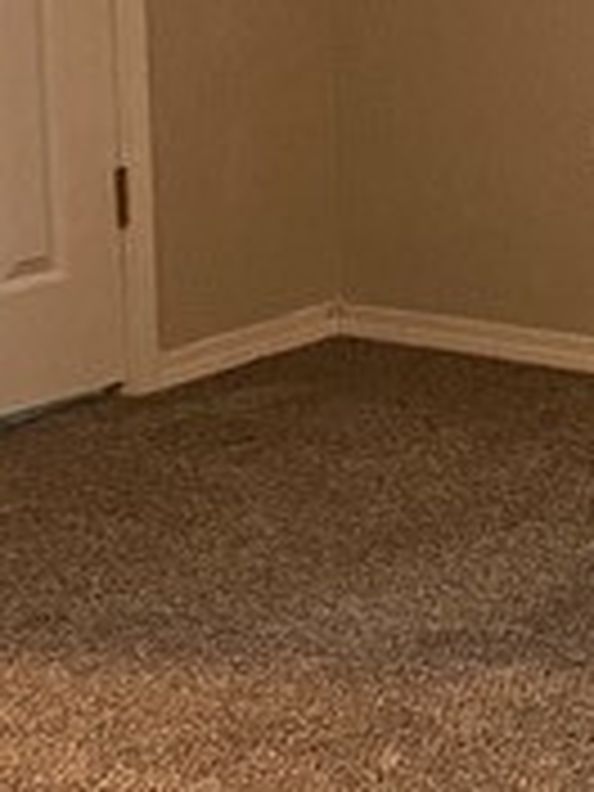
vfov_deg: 12.8
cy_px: -72
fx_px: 3455
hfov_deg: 9.5
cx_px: 900
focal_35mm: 151
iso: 400
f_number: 1.8
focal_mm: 4.25
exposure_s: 1/60
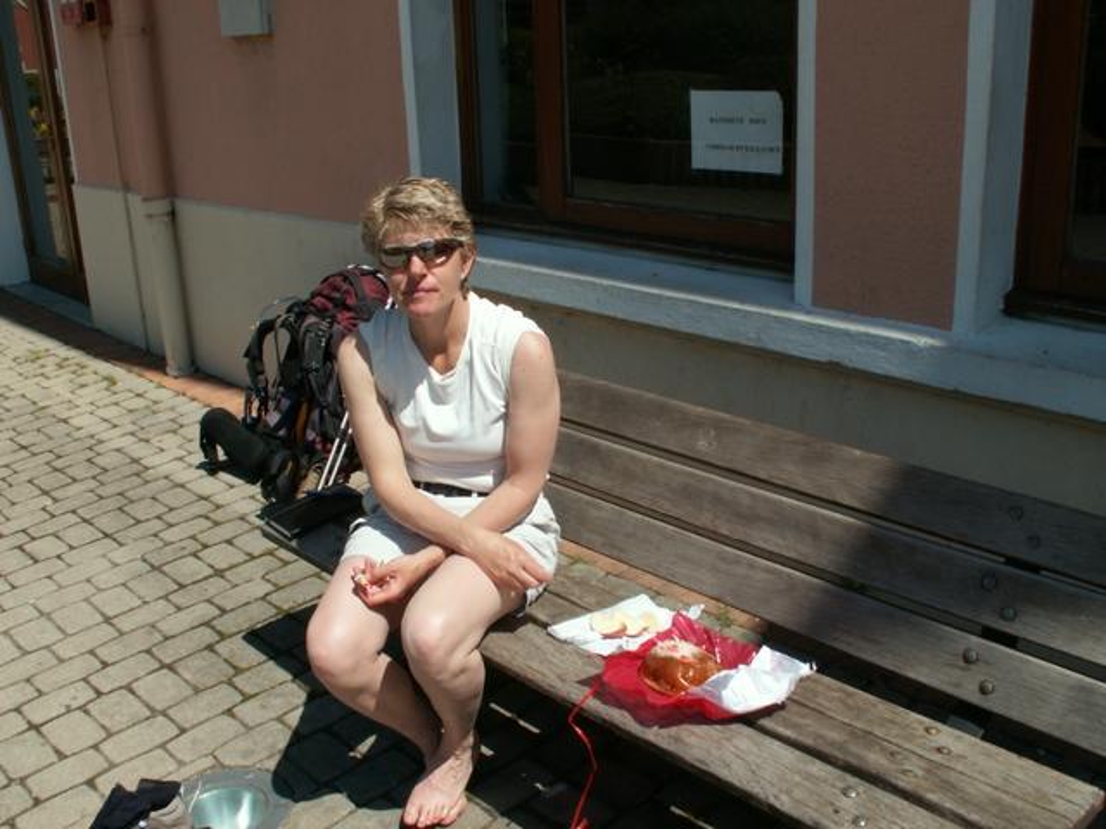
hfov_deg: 52.6
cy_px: 414
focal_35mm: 35
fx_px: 1118
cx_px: 553
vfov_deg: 40.7
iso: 50
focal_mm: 5.86
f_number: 8
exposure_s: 1/200
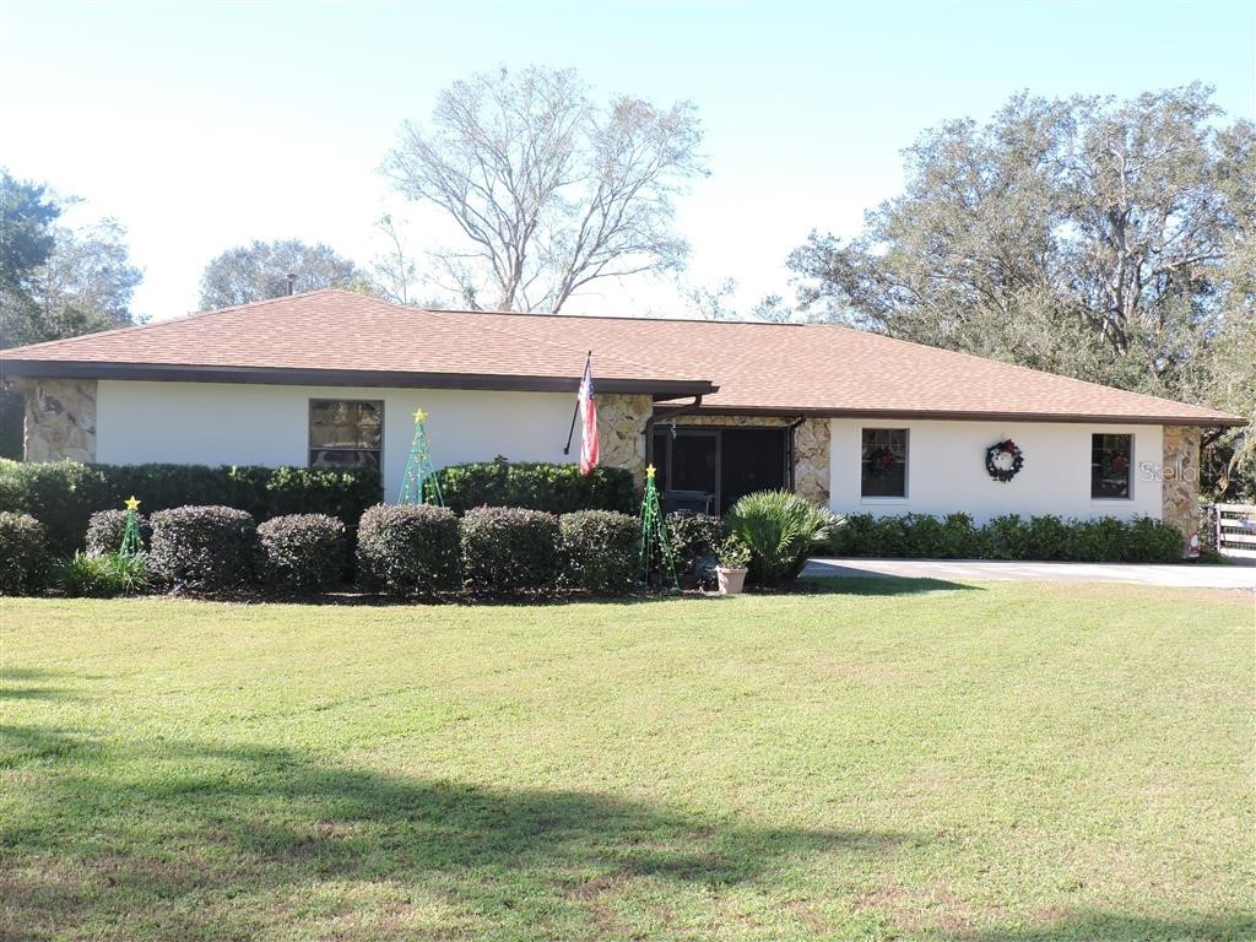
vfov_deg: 33.6
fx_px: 1560
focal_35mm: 43
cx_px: 628
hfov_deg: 43.9
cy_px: 471
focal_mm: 7.7
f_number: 3.4
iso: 220
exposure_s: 1/500
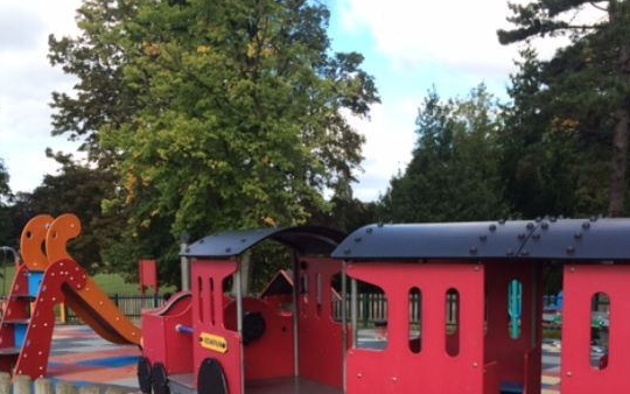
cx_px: 320
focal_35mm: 42
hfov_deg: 47.2
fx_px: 721
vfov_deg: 29.8
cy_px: 316
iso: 32
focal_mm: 4.15
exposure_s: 1/672
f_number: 2.2
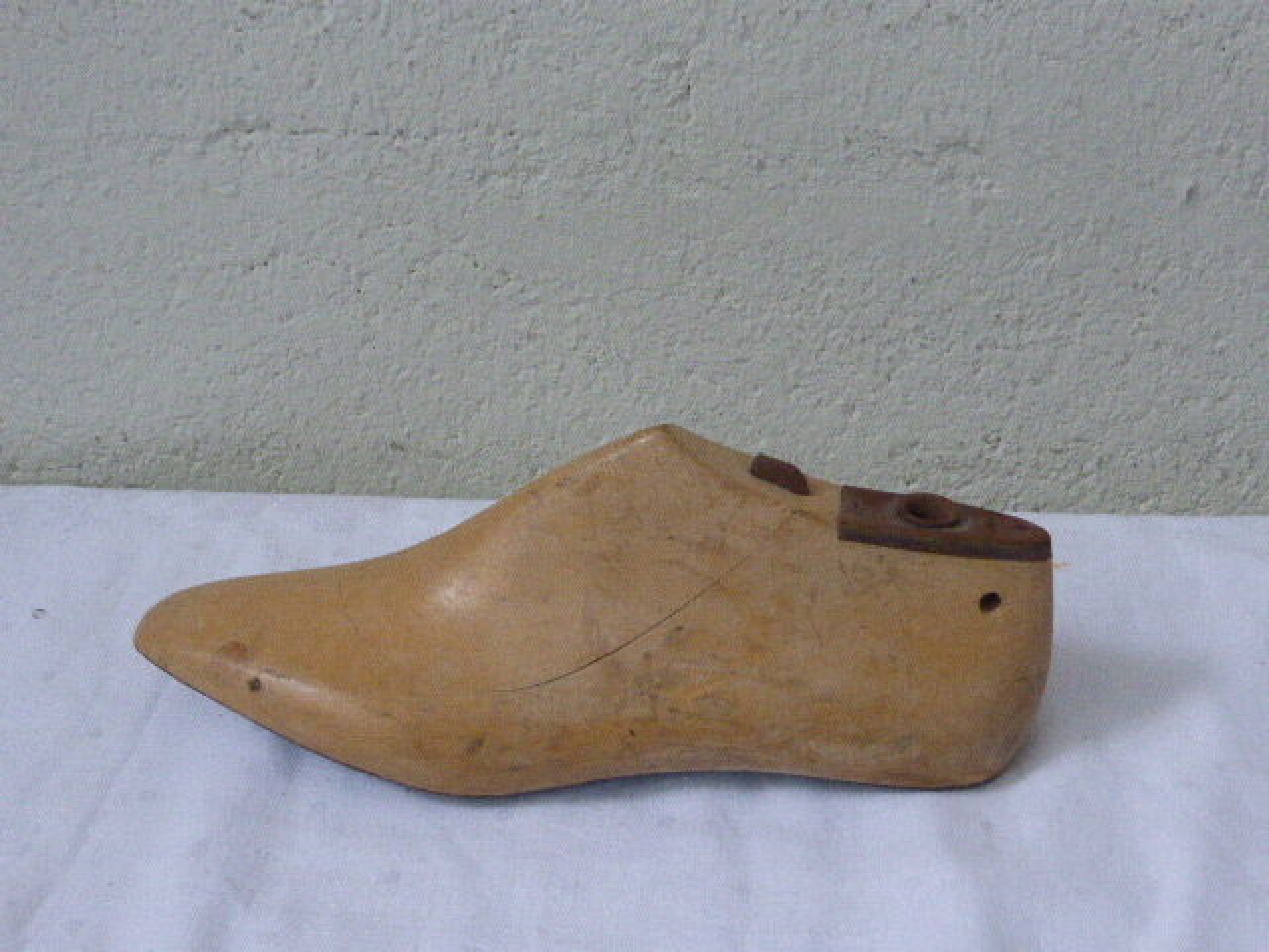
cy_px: 476
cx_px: 634
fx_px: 1686
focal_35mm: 46
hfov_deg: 41.2
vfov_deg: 31.5
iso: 800
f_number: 4.1
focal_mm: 7.9
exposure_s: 1/100
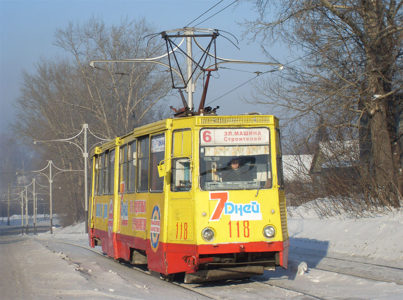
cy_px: 150
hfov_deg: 20.7
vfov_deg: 15.5
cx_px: 202
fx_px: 1103
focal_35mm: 95
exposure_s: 1/500
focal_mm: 15.3
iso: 80
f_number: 4.8
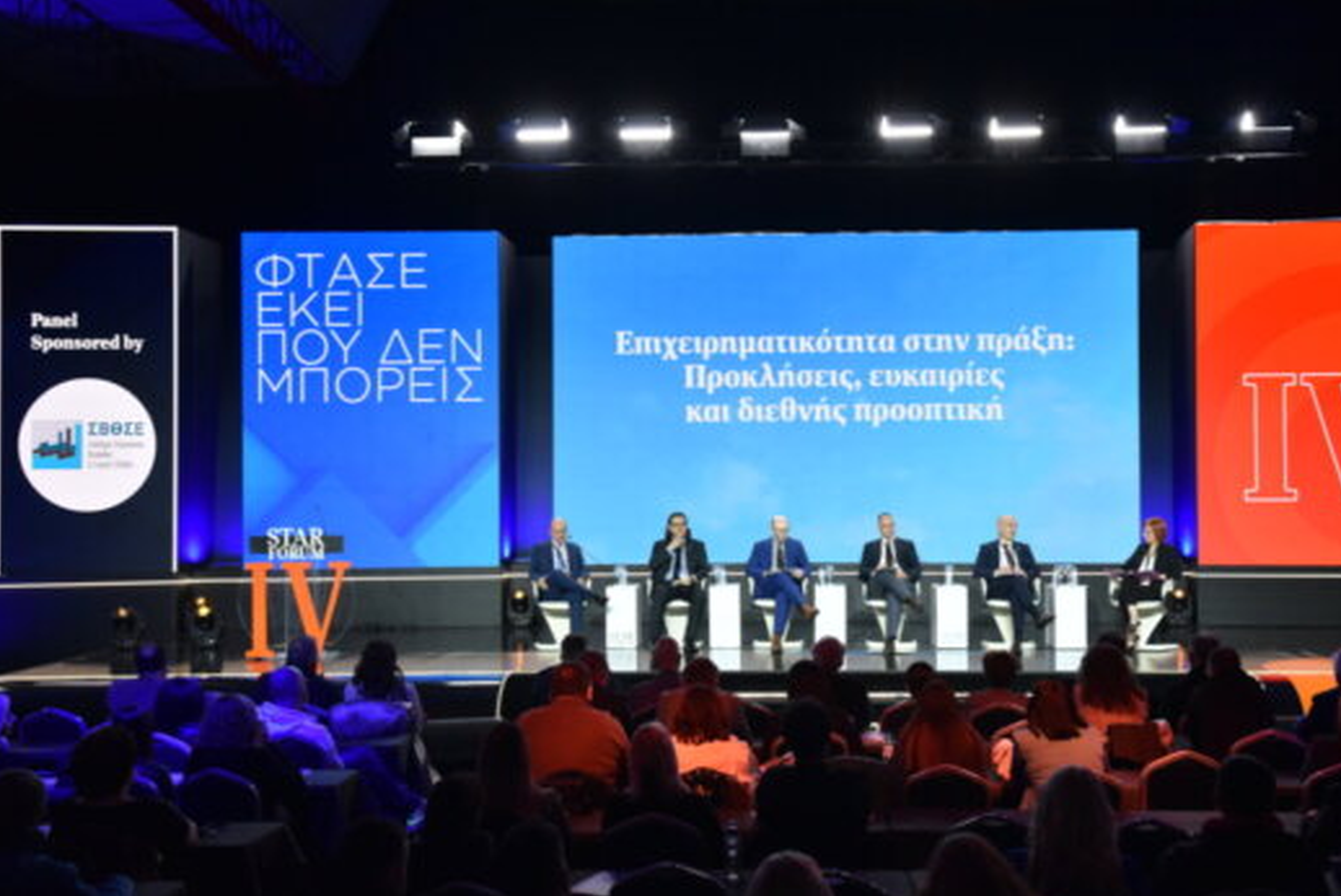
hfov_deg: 44.4
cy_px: 454
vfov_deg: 30.6
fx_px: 1640
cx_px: 727
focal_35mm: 44
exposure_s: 1/200
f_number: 7.1
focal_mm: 38
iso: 4000
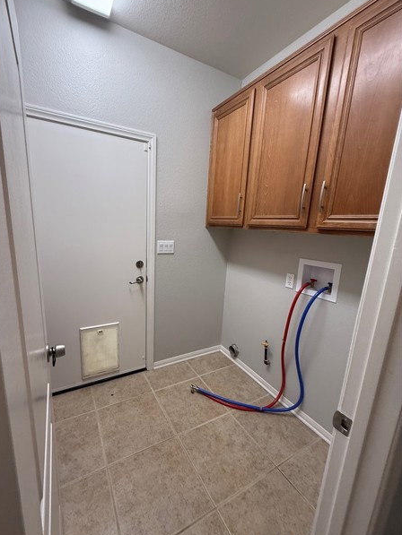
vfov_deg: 98.1
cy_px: 273
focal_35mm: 15
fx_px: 232
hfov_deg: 81.7
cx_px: 188
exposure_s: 1/120
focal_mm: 2.22
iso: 125
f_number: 2.2
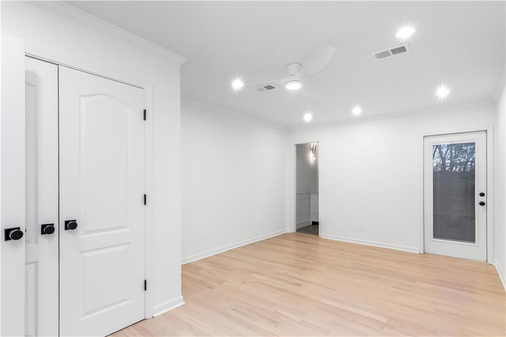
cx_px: 253
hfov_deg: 95.0
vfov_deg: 72.0
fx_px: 232
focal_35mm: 16
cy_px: 168
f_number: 5.6
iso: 400
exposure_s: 1/60
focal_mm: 11
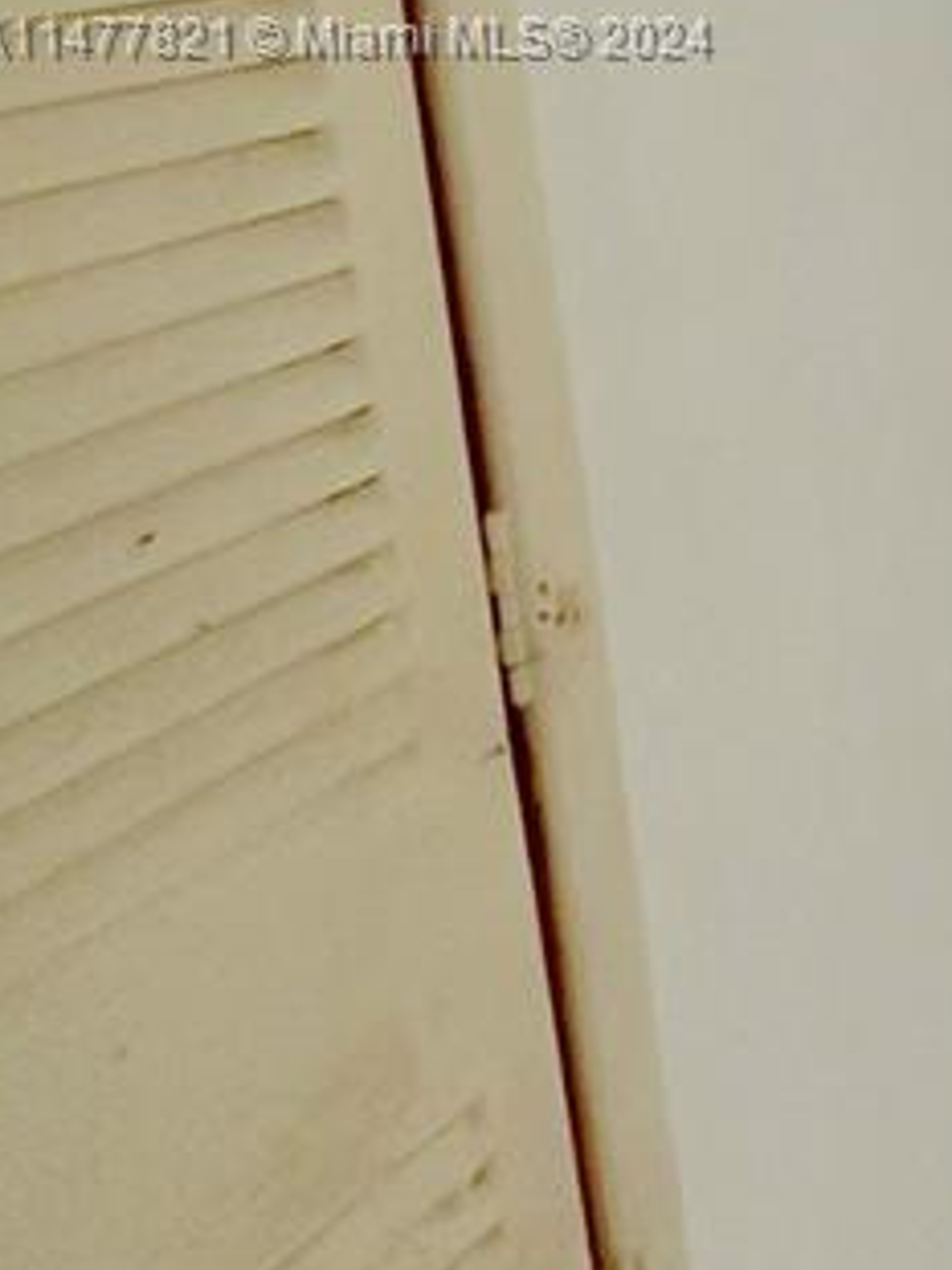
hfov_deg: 19.1
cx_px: 1802
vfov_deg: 33.0
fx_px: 1981
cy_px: 41
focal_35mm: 54
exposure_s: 1/60
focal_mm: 2.22
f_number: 2.2
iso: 320
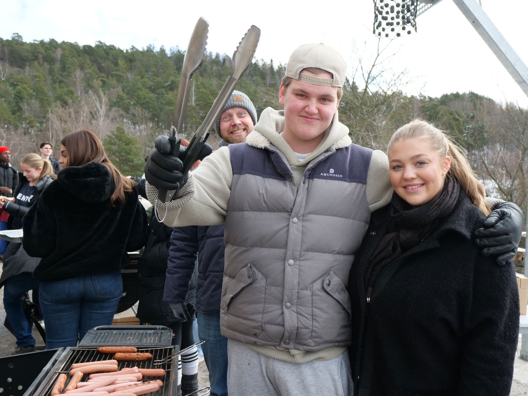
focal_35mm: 32
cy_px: 198
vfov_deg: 44.2
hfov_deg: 56.8
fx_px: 488
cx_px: 264
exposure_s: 1/800
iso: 400
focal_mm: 16
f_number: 4
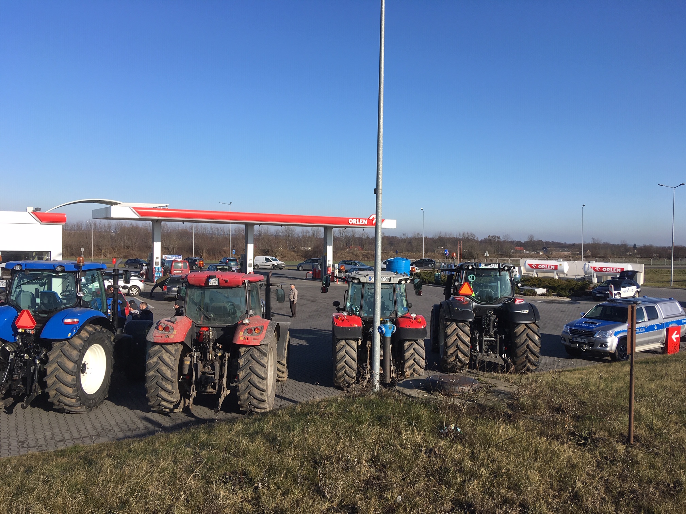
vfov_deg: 48.2
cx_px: 343
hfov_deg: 61.7
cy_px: 257
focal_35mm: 29
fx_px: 575
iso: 25
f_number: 2.2
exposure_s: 1/1451
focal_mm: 4.15
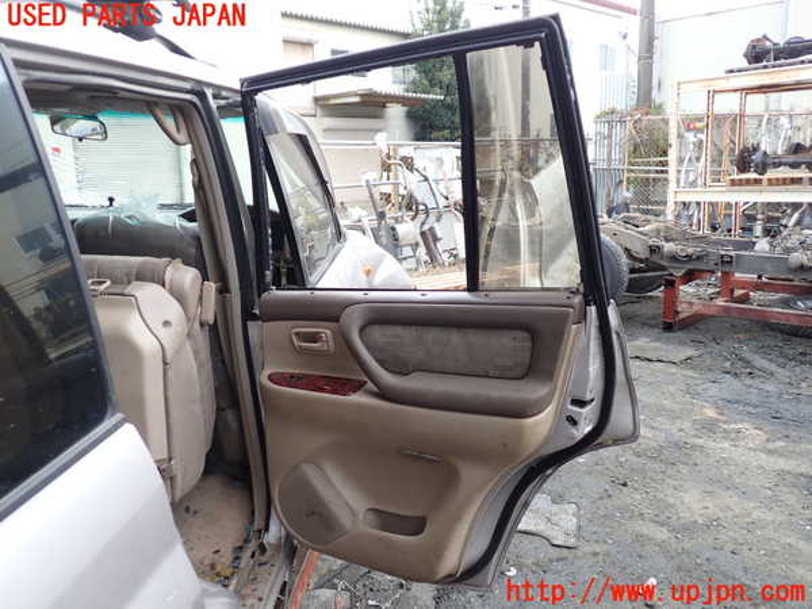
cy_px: 304
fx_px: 704
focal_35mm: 30
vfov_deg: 46.8
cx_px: 406
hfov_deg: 60.0
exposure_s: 1/80
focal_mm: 5.4
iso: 100
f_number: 2.3
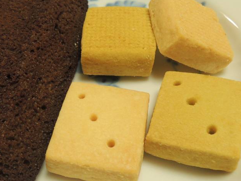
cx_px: 91
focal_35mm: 46
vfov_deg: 31.5
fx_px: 320
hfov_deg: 40.9
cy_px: 95
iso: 280
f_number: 2.8
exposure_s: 1/30
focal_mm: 4.3
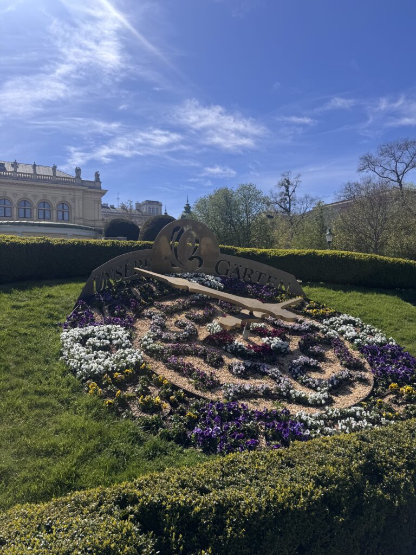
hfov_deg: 56.8
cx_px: 208
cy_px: 278
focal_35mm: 24
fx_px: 385
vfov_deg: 71.6
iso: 80
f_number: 1.78
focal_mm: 6.76
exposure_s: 1/5814
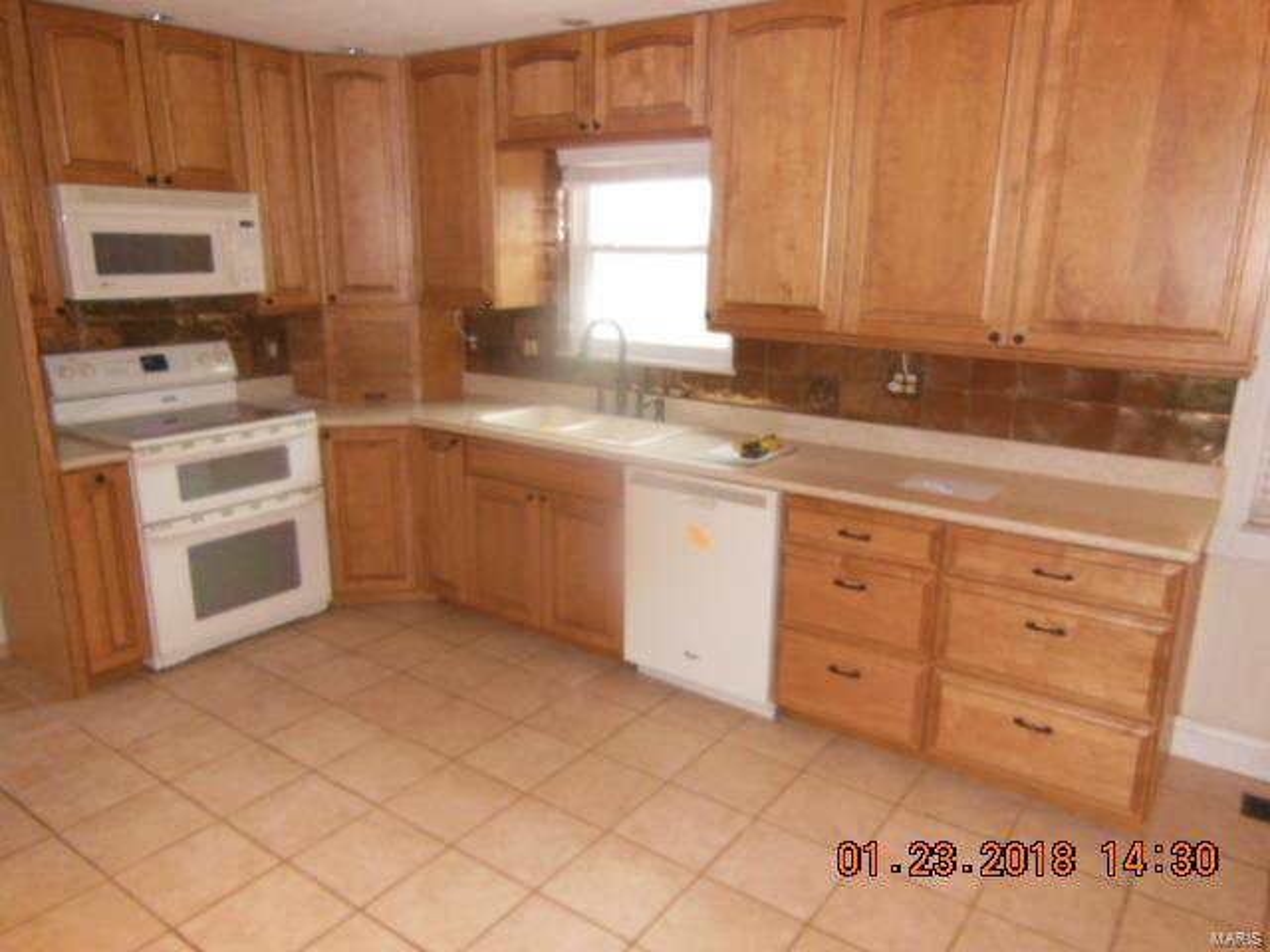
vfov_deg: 54.9
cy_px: 476
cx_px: 635
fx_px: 917
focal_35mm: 25
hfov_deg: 69.4
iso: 500
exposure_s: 1/25
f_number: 3.5
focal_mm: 4.5
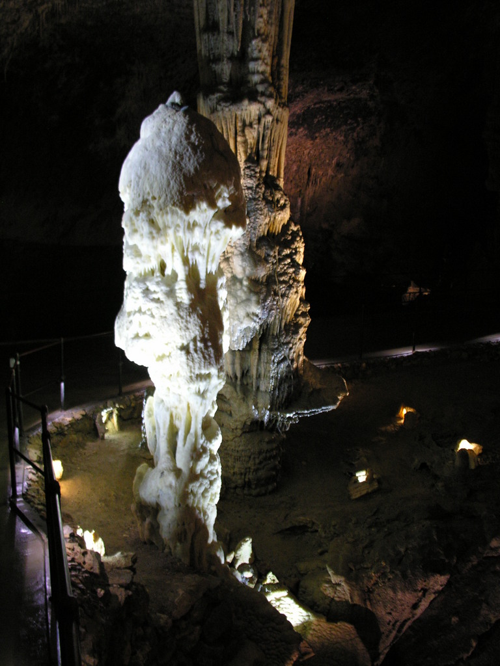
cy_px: 333
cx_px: 250
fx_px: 713
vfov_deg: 50.1
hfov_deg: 38.7
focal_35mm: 37
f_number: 2.8
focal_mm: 9.5
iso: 200
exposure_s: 1/3.1
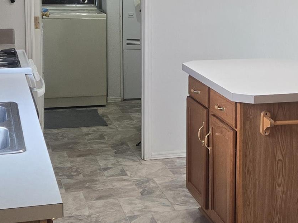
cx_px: 223
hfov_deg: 22.8
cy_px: 52
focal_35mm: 85
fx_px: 732
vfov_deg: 17.3
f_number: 1.8
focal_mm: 5.4
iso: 125
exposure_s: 1/120
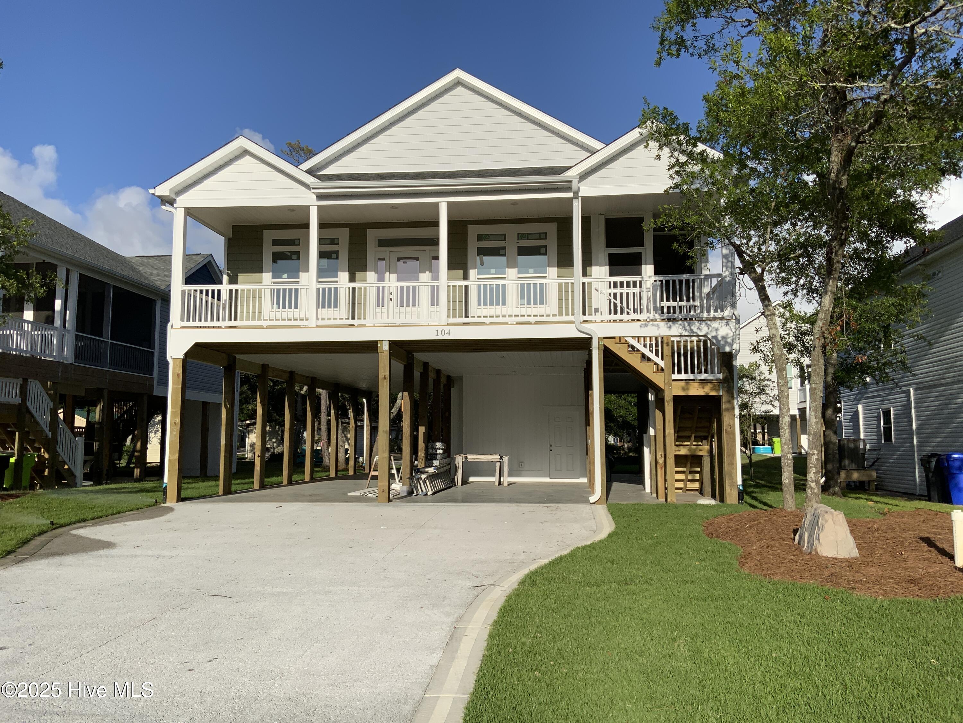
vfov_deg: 48.2
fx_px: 807
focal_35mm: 29
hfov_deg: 61.7
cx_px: 482
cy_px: 362
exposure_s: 1/3788
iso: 20
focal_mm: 3
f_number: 1.8
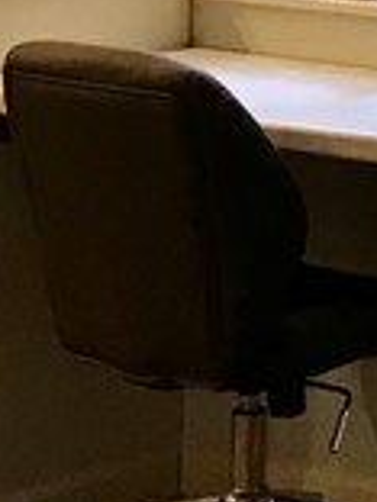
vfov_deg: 9.6
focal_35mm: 204
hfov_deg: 7.0
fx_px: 2962
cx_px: 822
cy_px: -19
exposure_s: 1/30
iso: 100
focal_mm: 3.3
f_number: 2.4
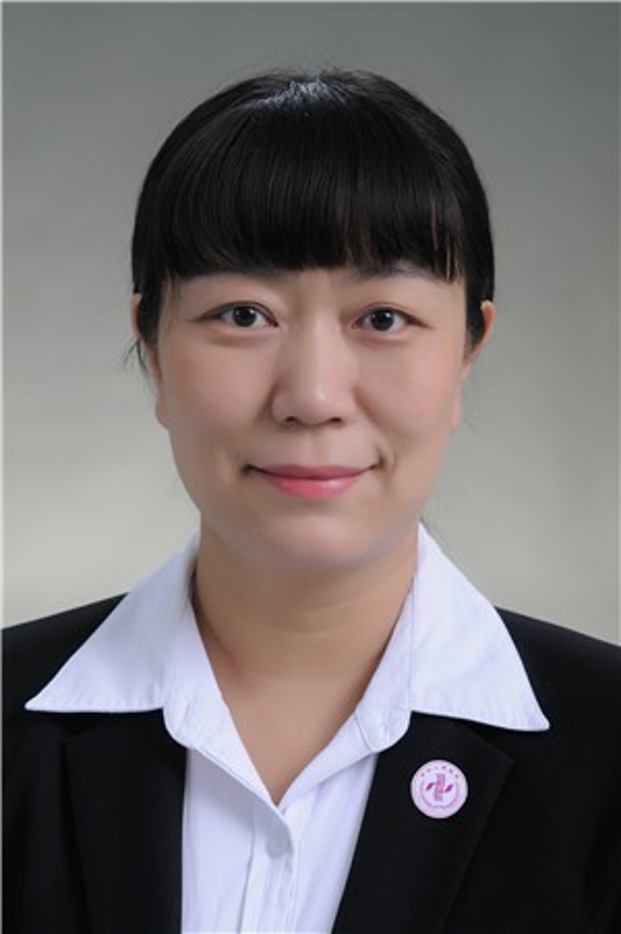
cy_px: 467
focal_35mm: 128
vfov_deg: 16.1
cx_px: 310
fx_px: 3304
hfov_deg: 10.7
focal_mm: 85
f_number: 5.6
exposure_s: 1/125
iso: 160
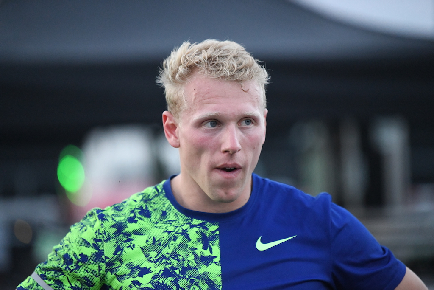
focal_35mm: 200
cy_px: 145
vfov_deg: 6.9
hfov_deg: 10.3
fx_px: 2411
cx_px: 217
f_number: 2.8
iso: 10000
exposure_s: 1/1000
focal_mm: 200
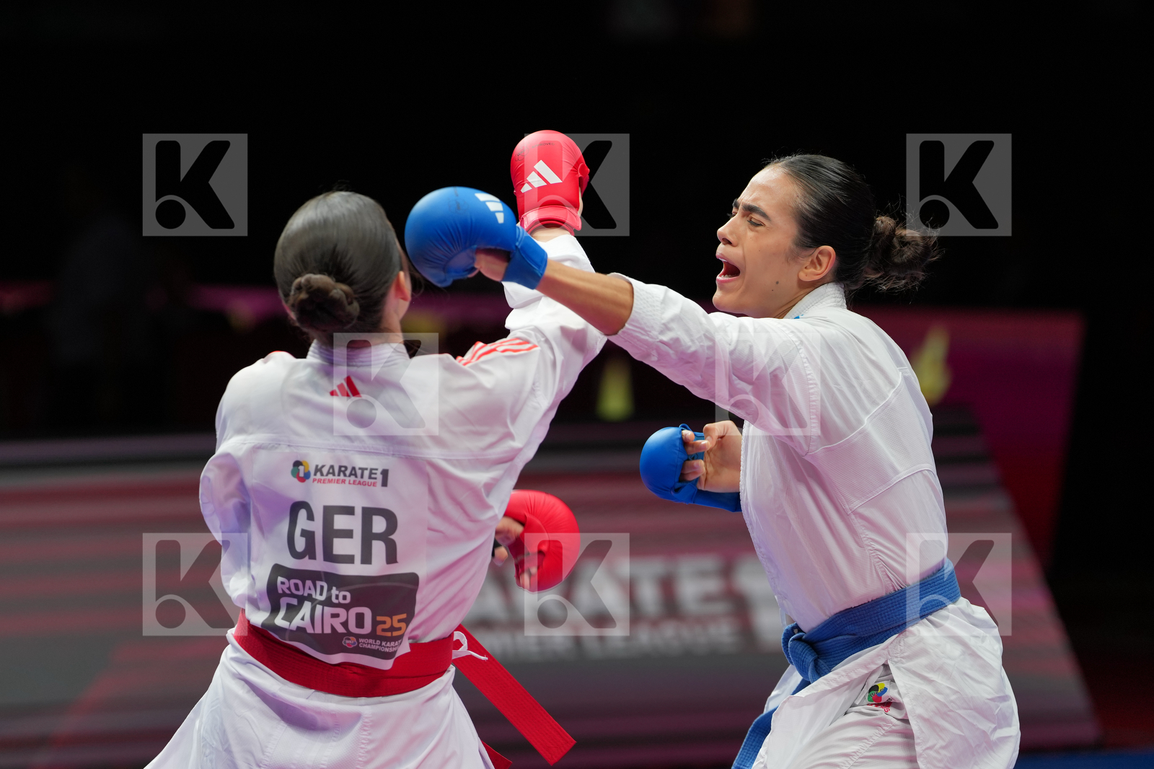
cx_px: 577
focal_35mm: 247
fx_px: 7916
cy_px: 384
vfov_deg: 5.6
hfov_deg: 8.3
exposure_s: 1/1000
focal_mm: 165
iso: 500
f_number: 2.8
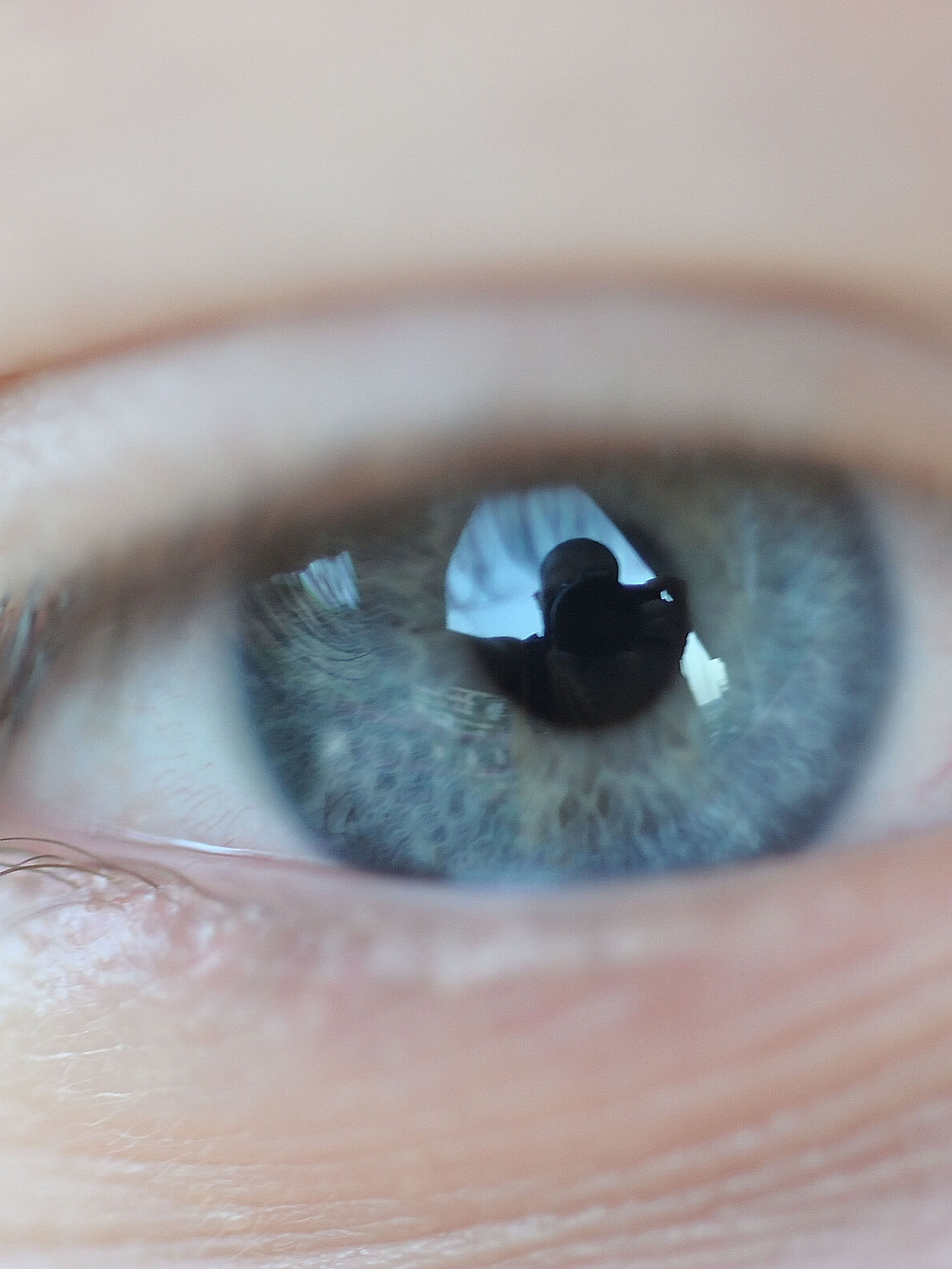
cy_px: 635
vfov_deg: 13.0
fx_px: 5573
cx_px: 645
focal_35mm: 152
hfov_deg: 9.8
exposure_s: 1/80
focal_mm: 105
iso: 2000
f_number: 5
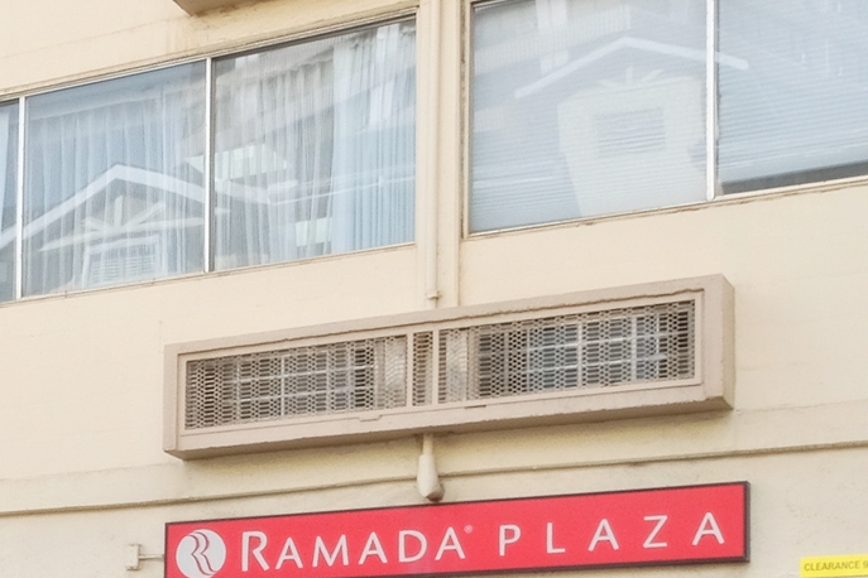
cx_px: -325
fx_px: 2001
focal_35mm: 83
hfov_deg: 21.6
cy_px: 743
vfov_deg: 15.7
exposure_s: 1/25
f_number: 22
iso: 250
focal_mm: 12.6
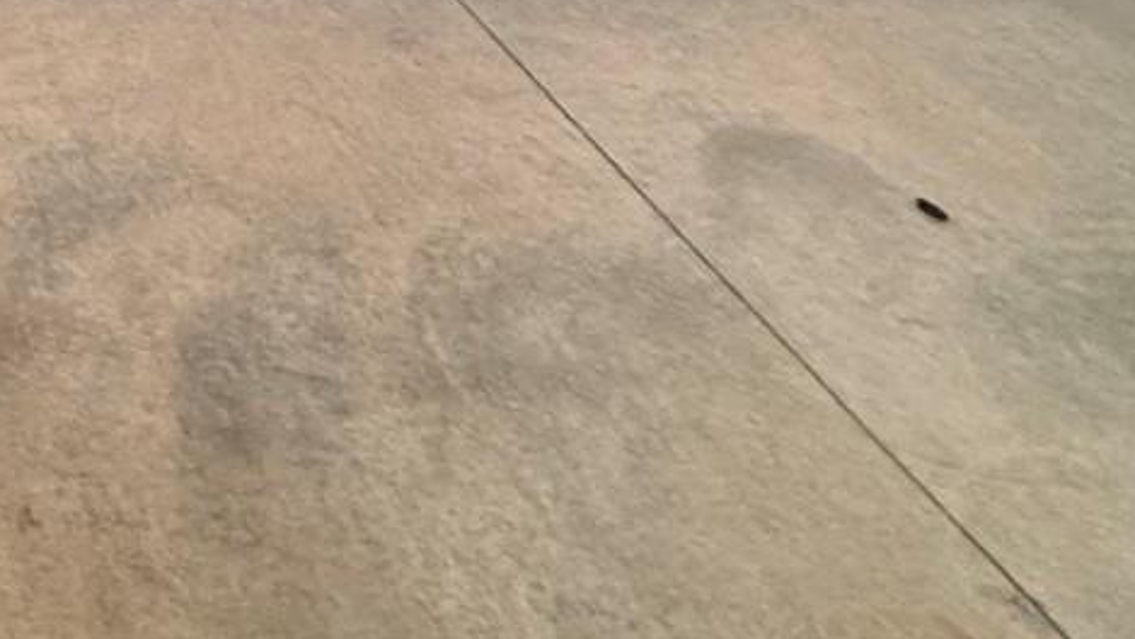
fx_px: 1565
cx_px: -334
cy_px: -808
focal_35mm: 52
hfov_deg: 31.1
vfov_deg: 15.4
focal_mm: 2.22
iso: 640
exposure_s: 1/60
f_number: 2.2
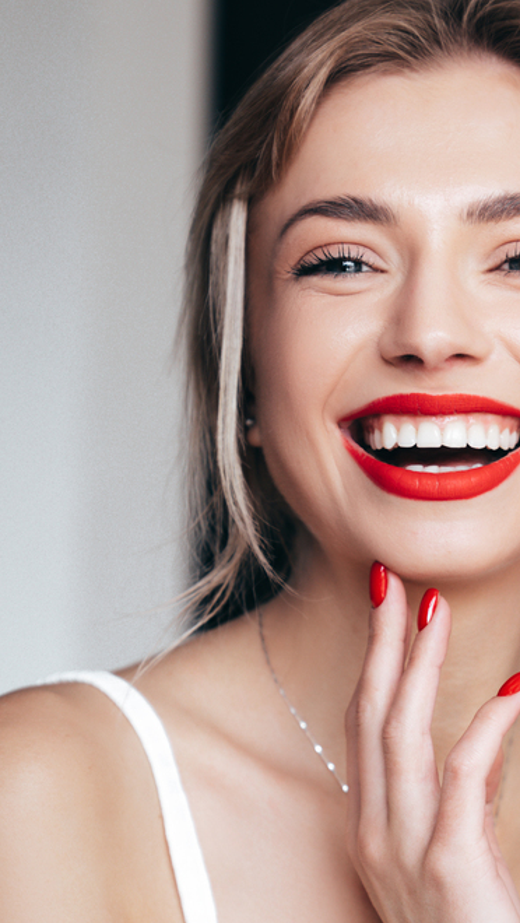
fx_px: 2888
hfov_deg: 10.0
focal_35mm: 118
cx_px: 734
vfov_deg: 18.1
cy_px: 496
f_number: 3.5
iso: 250
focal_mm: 62
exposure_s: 1/160
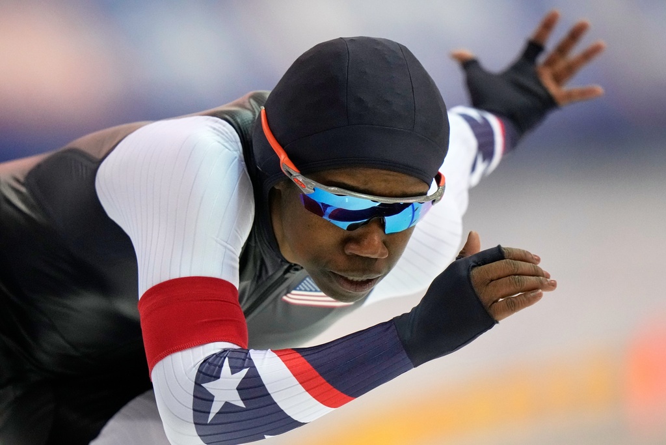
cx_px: 333
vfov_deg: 2.3
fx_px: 11101
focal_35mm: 600
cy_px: 222
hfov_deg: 3.4
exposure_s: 1/2000
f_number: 2.8
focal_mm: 400
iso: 4000
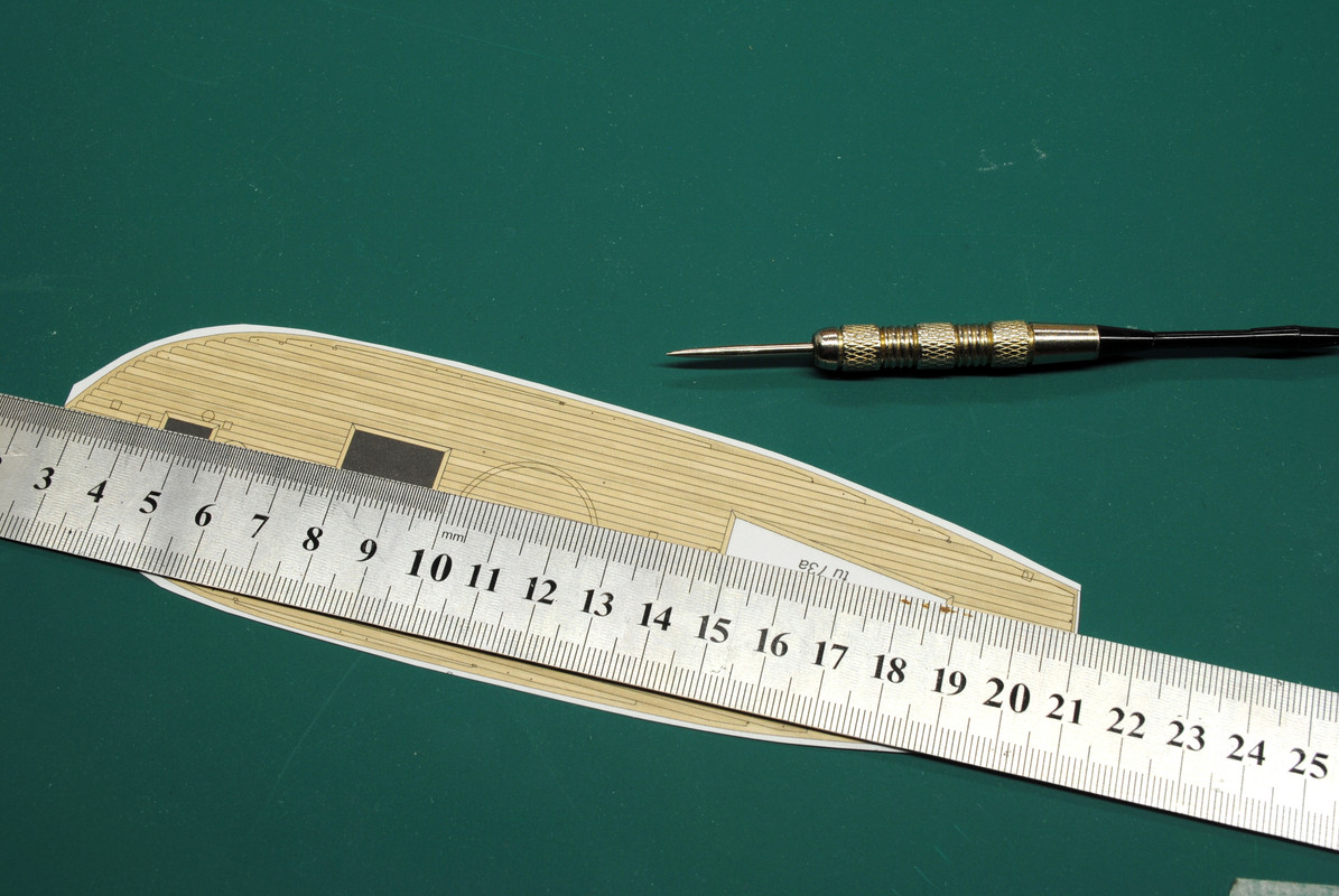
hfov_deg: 41.1
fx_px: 1787
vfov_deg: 28.2
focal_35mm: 48
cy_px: 448
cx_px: 670
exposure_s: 1/6
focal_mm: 32
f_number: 11
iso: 100
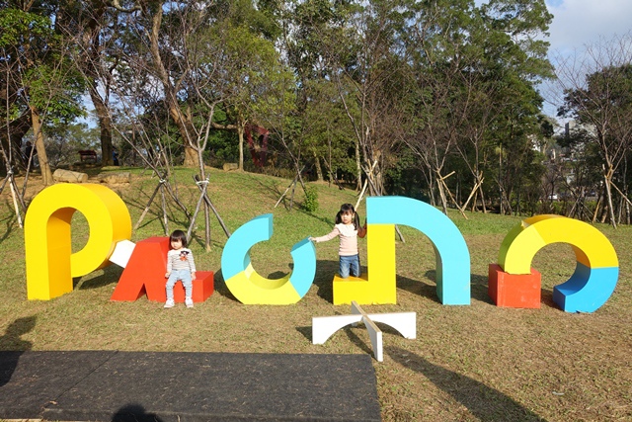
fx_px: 421
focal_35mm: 24
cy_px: 211
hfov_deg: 73.7
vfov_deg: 53.2
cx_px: 316
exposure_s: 1/320
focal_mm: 8.8
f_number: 5.6
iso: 125
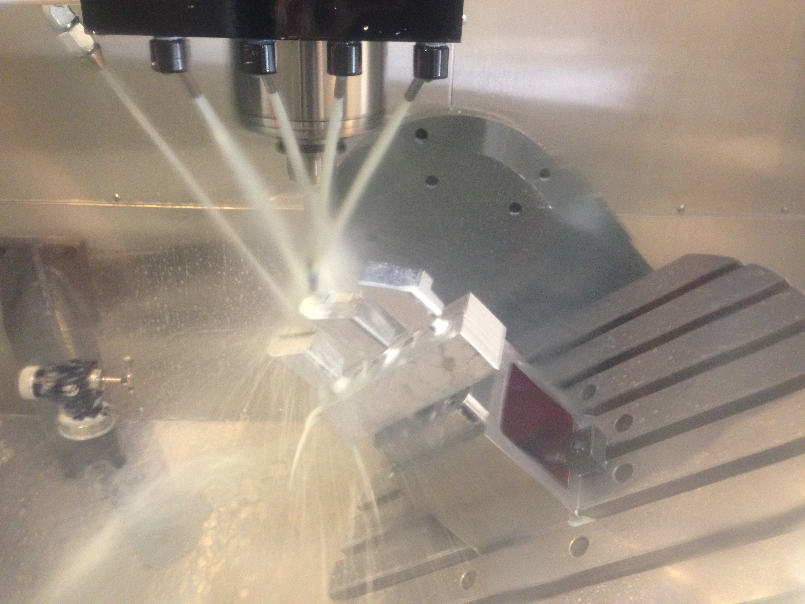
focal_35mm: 33
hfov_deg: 55.4
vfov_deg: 42.9
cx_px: 402
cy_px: 302
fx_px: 767
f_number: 2.4
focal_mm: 4.12
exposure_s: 1/20
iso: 250
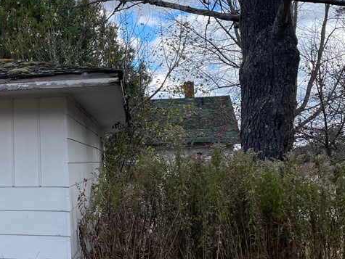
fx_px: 559
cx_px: -18
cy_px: 131
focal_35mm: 56
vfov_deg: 26.1
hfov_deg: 31.2
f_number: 1.6
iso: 32
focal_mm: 4.2
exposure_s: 1/1319
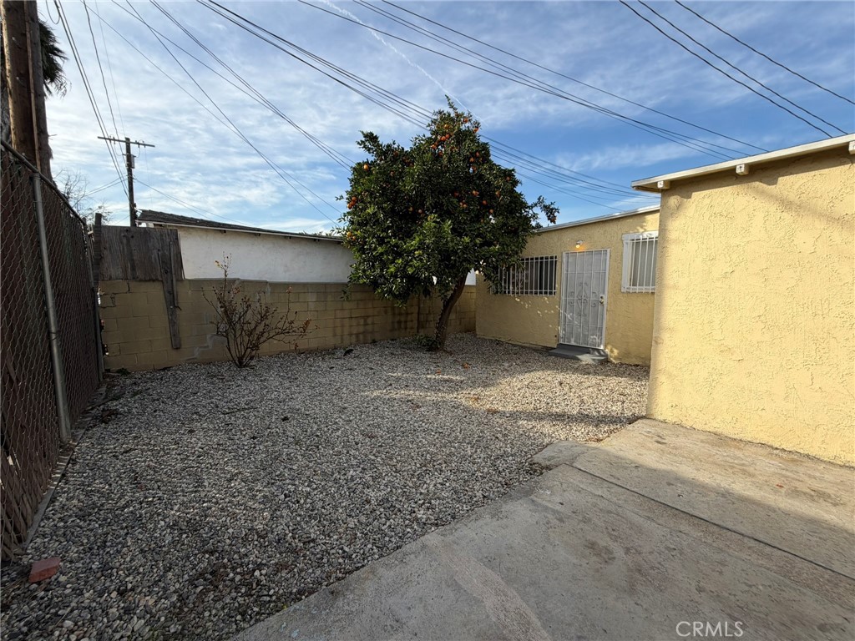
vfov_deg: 85.7
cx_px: 428
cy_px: 320
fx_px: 346
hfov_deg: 102.1
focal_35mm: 14
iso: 25
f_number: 2.2
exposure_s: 1/770
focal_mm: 2.22
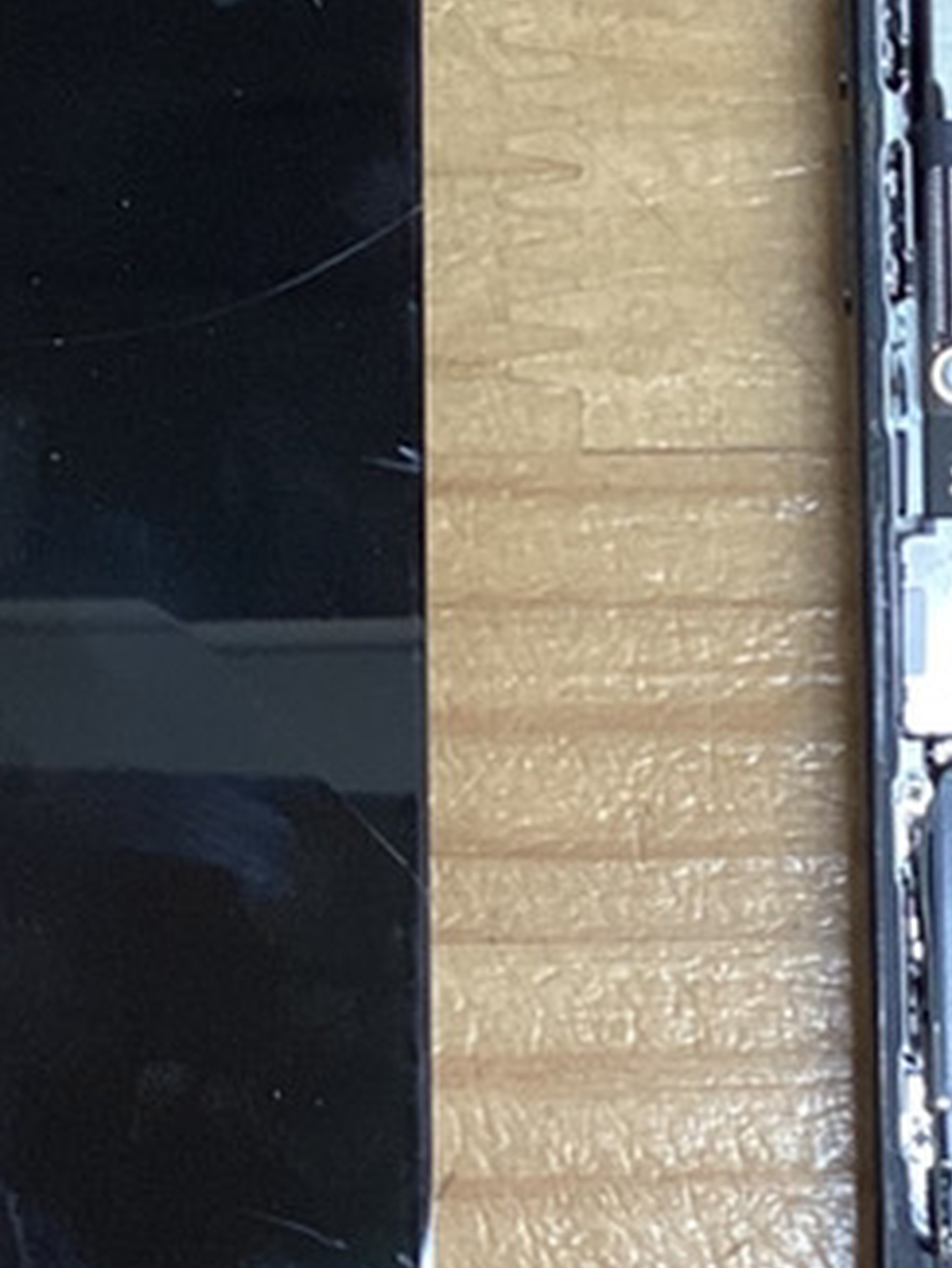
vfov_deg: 17.2
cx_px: 649
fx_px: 4175
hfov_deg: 13.0
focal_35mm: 114
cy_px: 482
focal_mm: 3.3
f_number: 2.4
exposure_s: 1/60
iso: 125
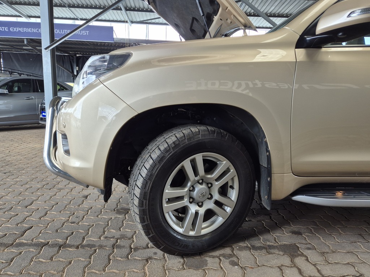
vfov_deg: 58.9
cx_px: 185
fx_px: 246
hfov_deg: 73.9
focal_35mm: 23
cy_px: 138
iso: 64
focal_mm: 5.4
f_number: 1.8
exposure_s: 1/180
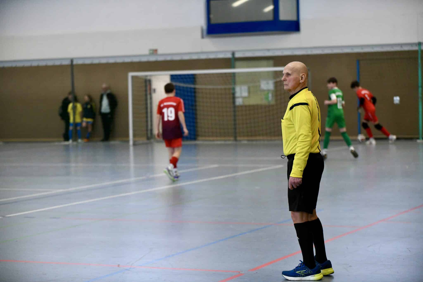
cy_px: 141
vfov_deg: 14.4
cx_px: 212
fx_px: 1116
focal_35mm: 95
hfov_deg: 21.5
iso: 5000
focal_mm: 95
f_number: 2.8
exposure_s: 1/1250
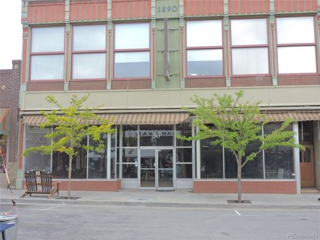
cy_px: 120
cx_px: 160
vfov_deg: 36.0
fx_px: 370
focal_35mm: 40
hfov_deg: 46.8
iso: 100
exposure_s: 1/80
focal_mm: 7.1
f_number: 3.3
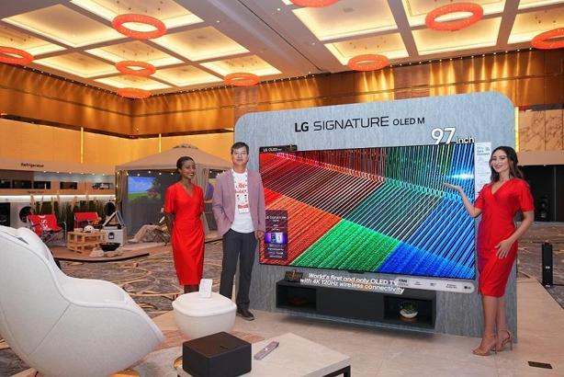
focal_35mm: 25
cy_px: 188
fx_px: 392
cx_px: 282
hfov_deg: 71.5
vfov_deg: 51.3
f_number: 4
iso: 1000
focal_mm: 25
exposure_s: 1/125
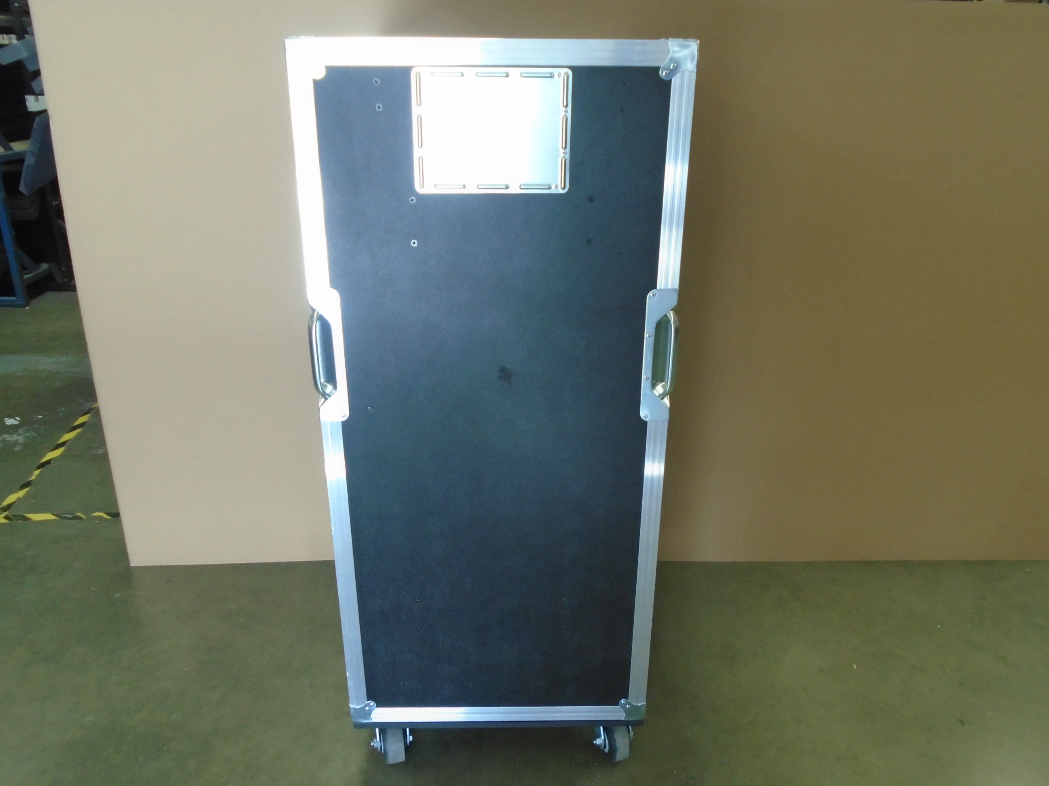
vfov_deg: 53.1
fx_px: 788
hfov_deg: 67.3
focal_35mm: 26
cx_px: 524
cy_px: 393
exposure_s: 1/30
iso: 200
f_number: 3.2
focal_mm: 4.6
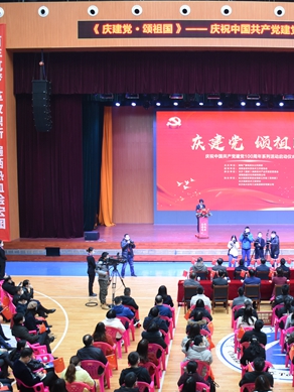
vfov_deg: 46.8
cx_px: 227
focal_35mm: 40
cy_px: 194
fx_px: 453
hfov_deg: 35.1
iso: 900
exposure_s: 1/125
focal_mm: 18
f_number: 3.5
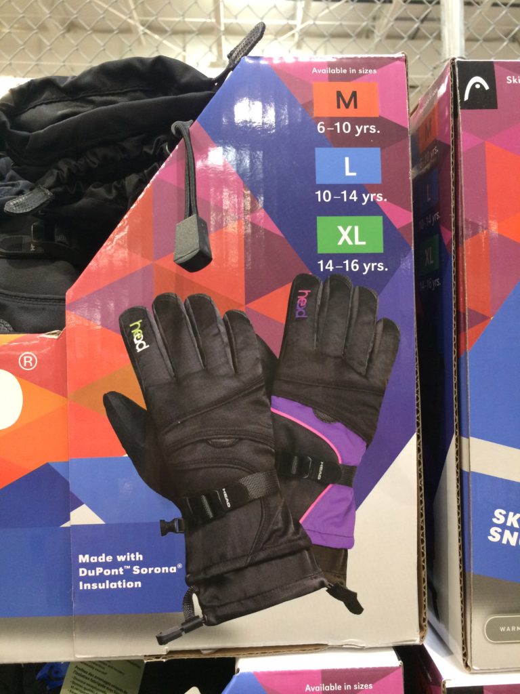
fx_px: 581
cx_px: 260
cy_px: 347
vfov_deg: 61.7
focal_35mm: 29
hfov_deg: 48.2
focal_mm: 4.15
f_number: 2.2
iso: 160
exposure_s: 1/30
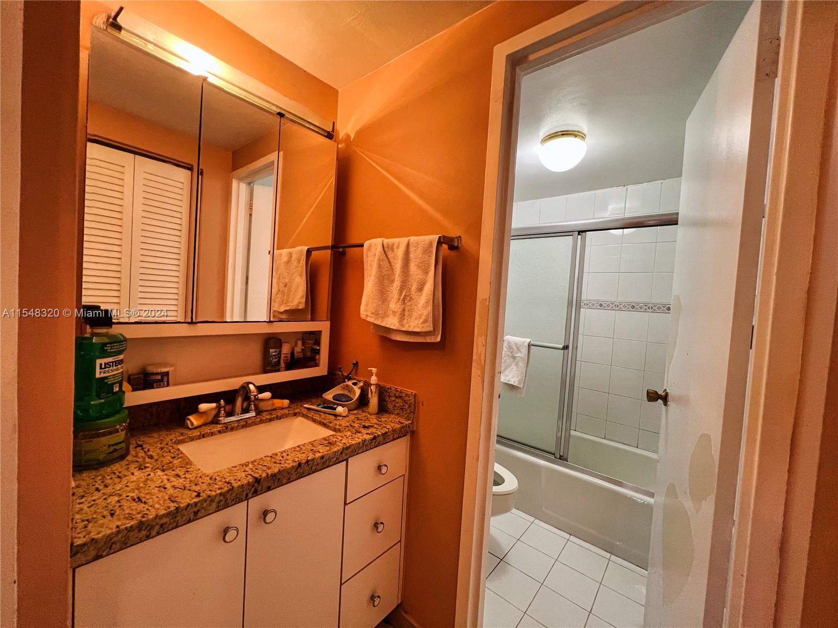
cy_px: 314
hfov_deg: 106.2
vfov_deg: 89.9
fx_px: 315
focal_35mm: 13
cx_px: 419
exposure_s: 1/60
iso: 250
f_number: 1.8
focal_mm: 1.57
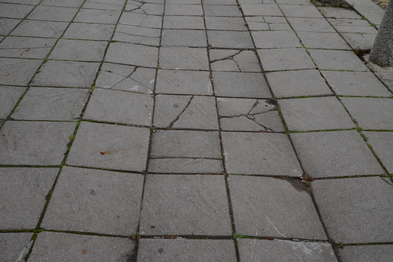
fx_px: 415
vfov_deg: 35.1
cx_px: 196
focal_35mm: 38
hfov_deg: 50.7
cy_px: 131
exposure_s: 1/250
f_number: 8
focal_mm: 38
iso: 250
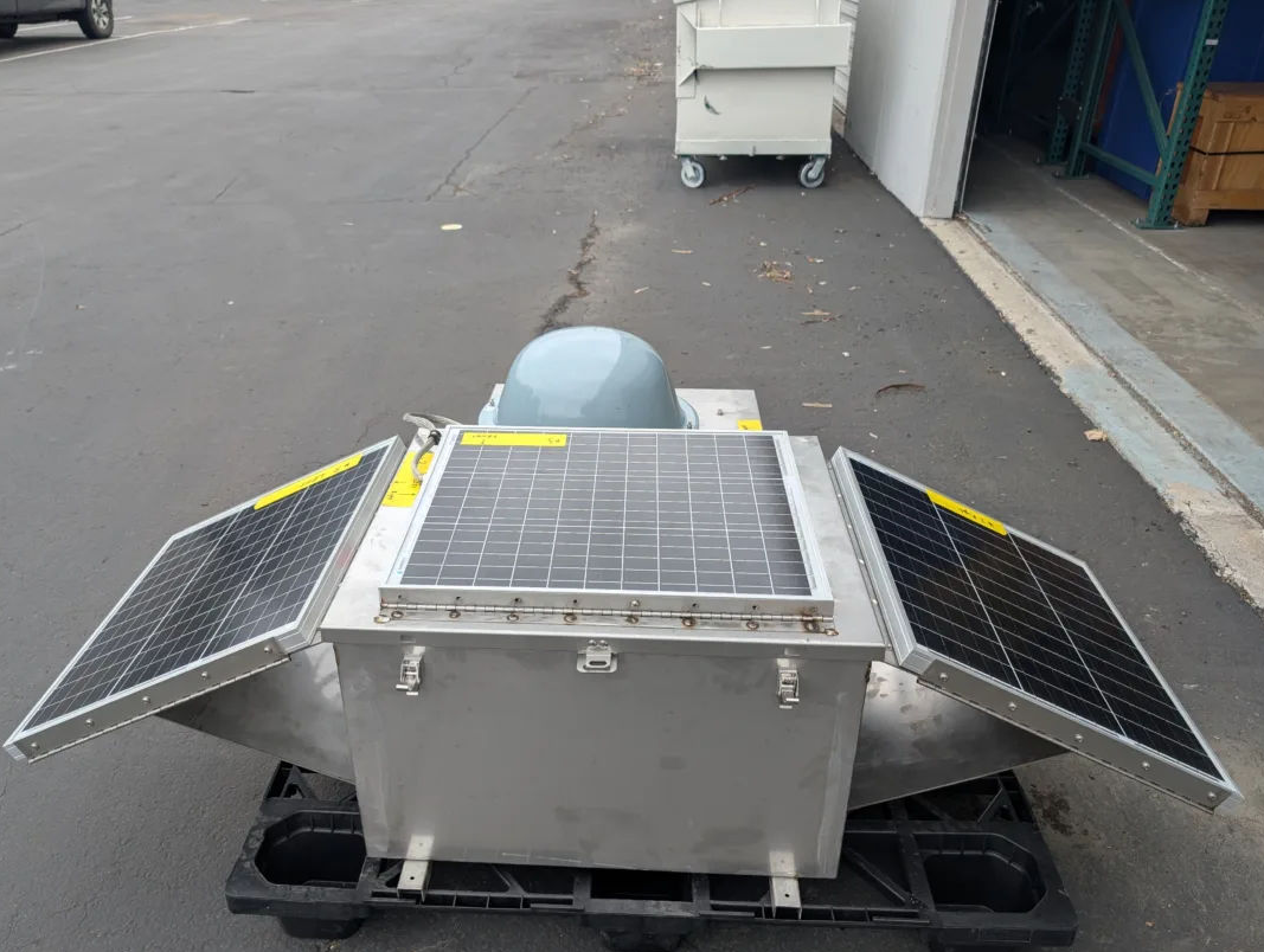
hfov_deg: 65.2
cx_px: 586
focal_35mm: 27
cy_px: 507
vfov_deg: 51.5
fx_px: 988
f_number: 1.68
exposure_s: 1/300
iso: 21
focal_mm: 6.9
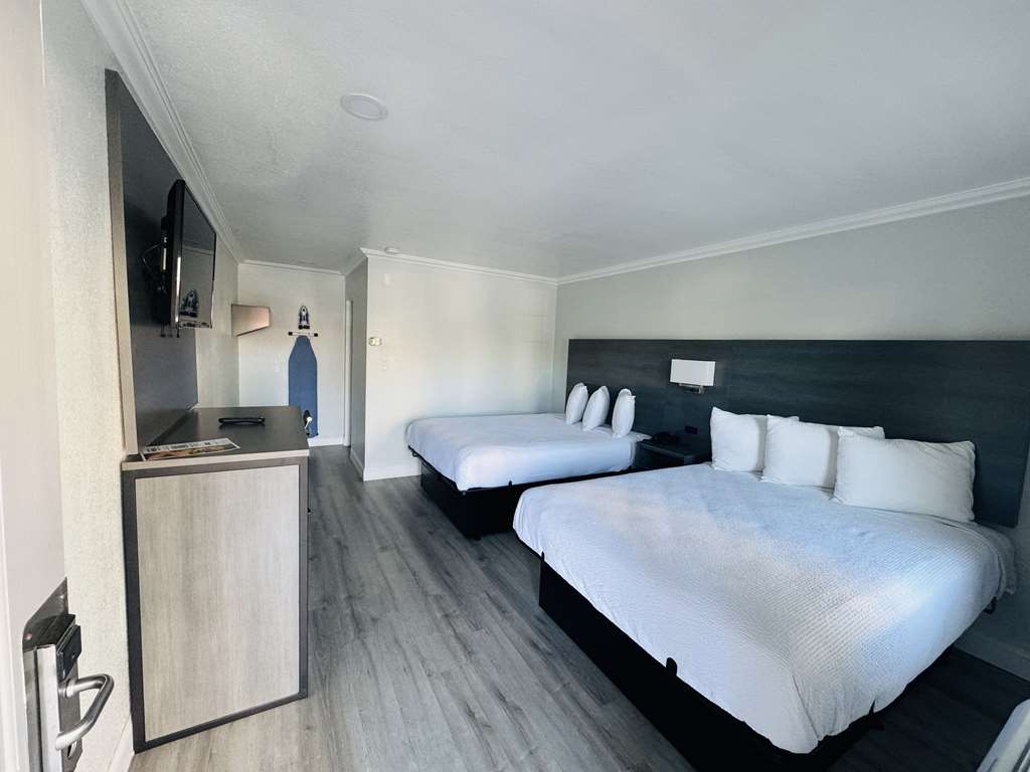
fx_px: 417
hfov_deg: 102.1
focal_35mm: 14
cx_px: 515
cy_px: 386
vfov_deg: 85.7
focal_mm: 2.22
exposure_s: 1/99
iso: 200
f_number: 2.2
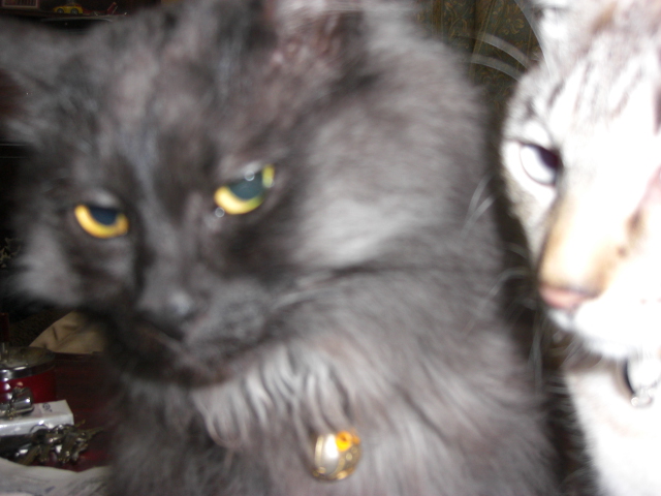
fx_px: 726
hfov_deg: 49.0
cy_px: 248
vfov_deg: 37.7
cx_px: 330
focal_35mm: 38
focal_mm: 7.9
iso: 200
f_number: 2.8
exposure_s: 1/60
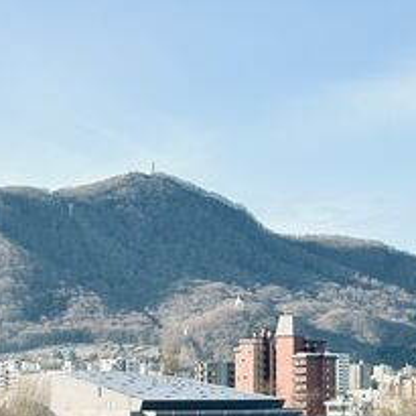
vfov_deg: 13.9
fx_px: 1686
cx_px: 392
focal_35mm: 124
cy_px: 404
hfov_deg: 13.9
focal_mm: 6.86
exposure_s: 1/1639
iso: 64
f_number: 1.78
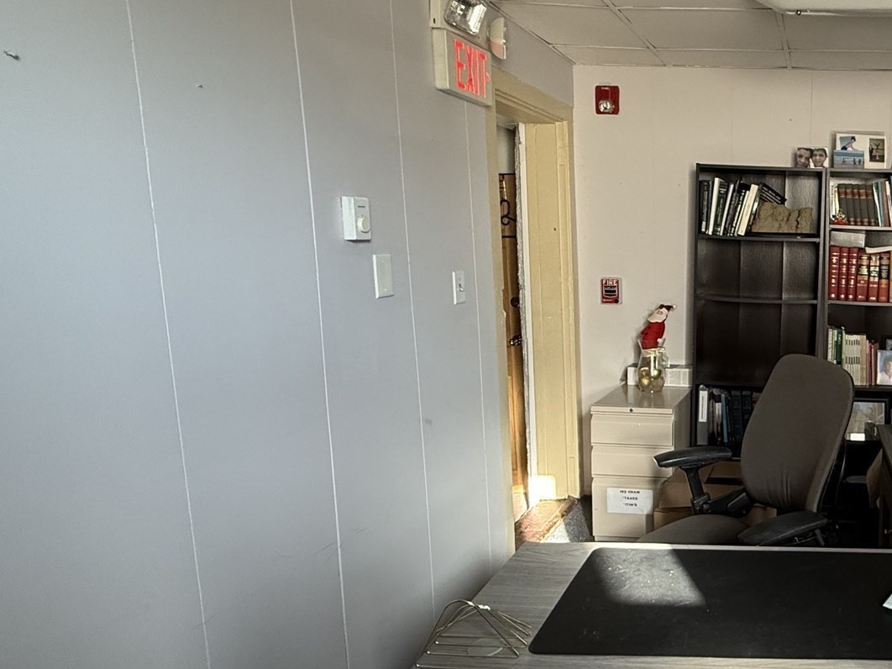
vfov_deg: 51.3
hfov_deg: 56.5
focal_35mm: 27
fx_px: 696
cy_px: 340
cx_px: 801
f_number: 2.2
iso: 320
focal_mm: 2.22
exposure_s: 1/99
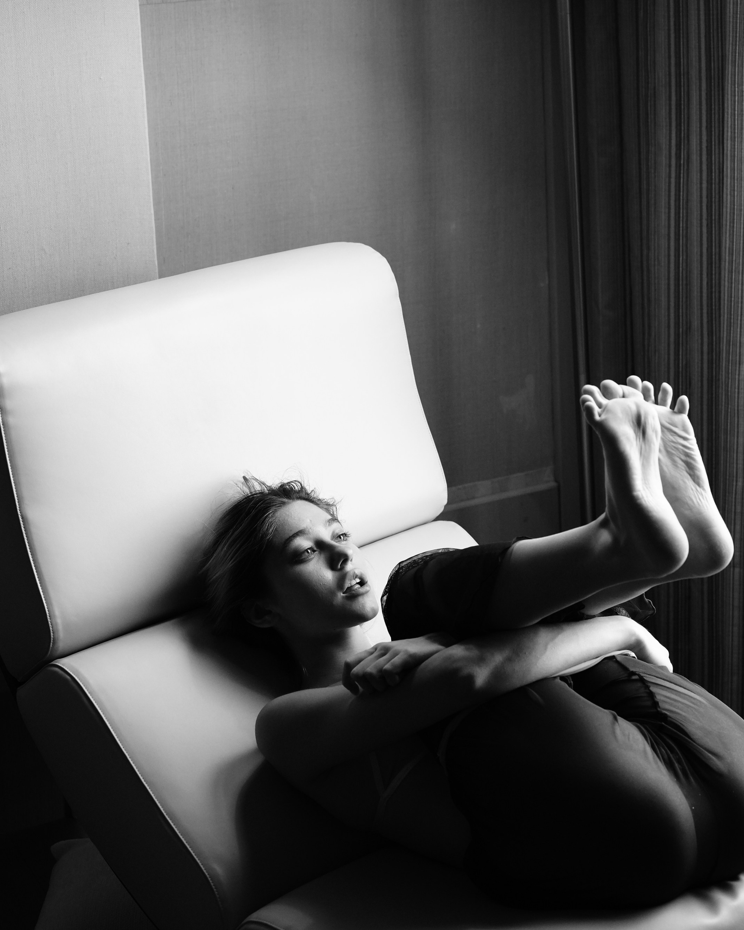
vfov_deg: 26.2
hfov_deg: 21.2
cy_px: 295
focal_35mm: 72
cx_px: 445
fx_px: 1982
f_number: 3.5
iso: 2000
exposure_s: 1/100
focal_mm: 50
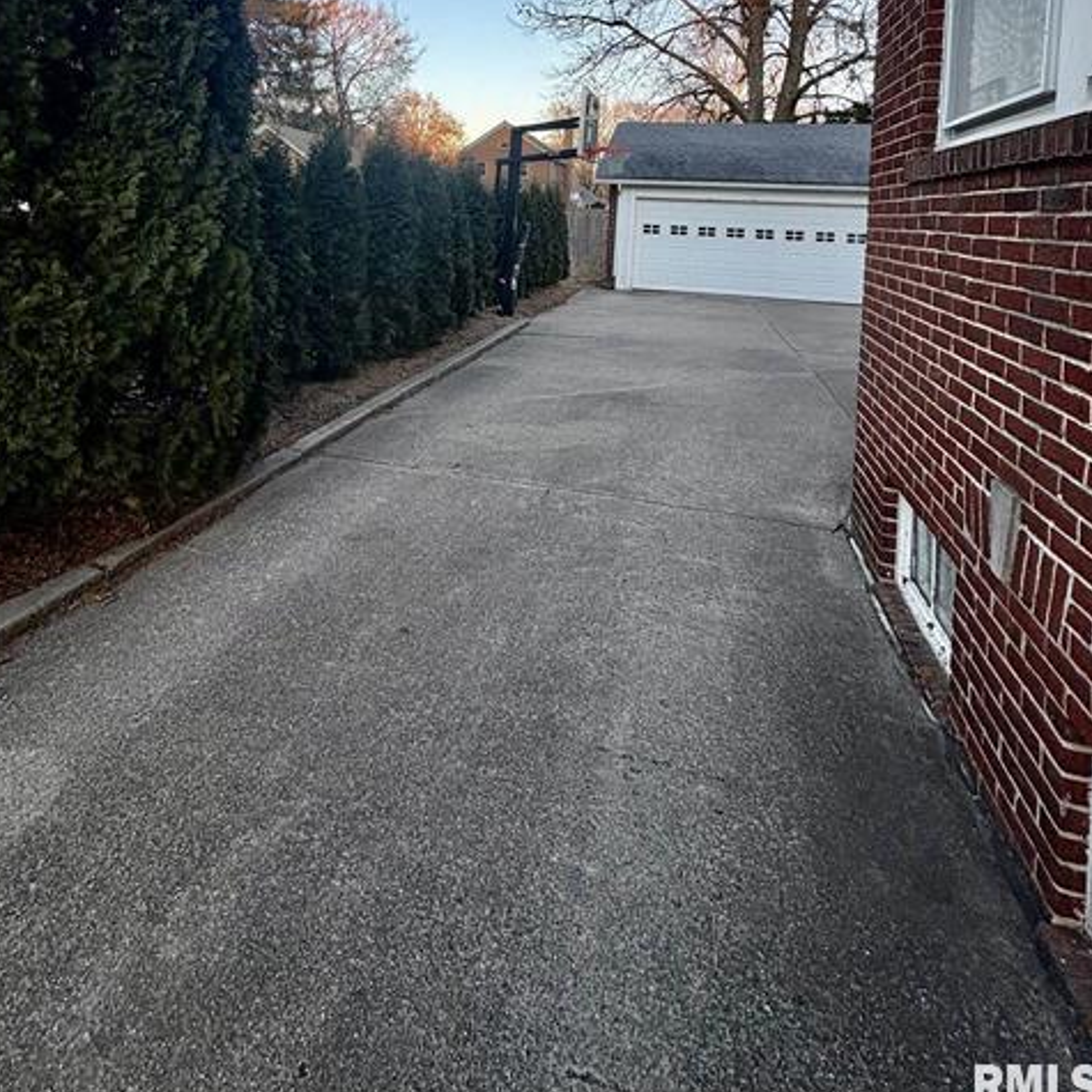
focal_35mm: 20
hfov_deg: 74.6
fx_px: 714
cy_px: 239
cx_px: 485
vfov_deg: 68.6
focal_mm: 2.22
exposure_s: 1/169
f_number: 2.2
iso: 40
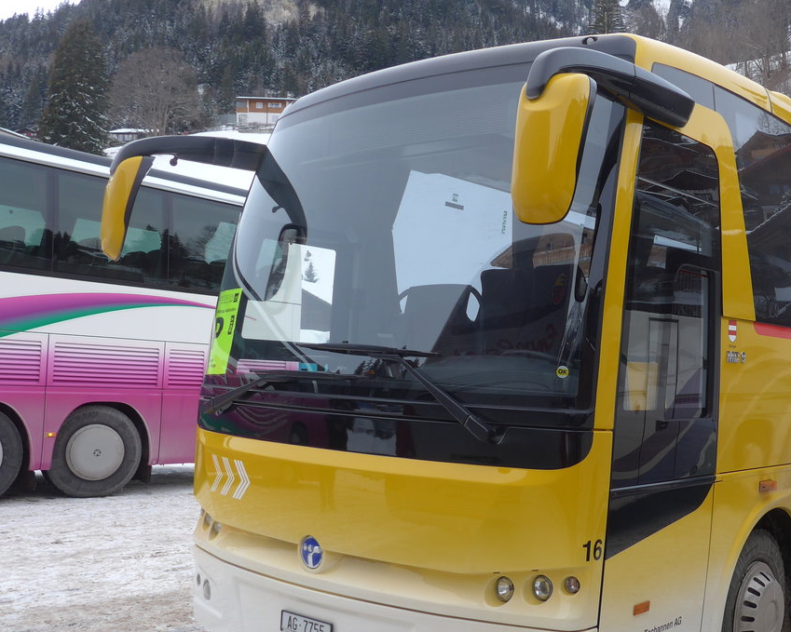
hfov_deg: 44.8
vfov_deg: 37.2
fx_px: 936
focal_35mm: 40
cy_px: 365
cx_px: 553
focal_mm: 6
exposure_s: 1/160
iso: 80
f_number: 2.8
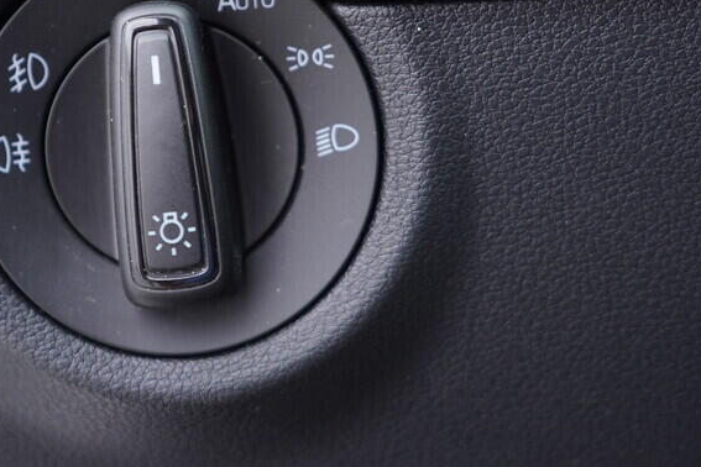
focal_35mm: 65
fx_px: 1266
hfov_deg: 30.5
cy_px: 91
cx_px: 182
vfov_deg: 20.7
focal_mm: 24
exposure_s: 1/40
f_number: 2.8
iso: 250
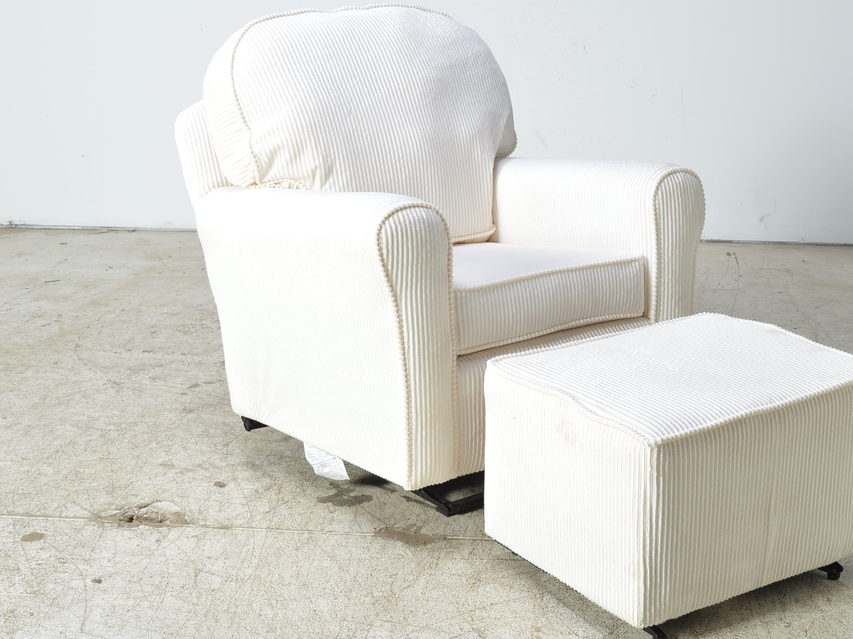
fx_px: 1395
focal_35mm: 57
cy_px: 323
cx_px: 522
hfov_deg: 33.9
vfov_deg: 25.8
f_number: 9
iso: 100
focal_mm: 31
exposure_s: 1/160
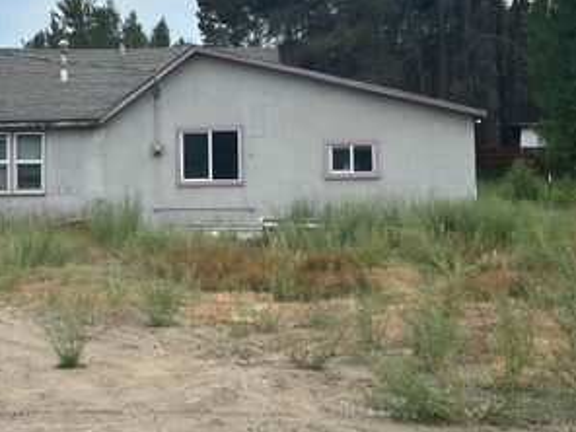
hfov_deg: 23.9
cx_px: 142
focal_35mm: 81
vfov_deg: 18.1
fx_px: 1348
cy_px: 98
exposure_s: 1/1953
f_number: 1.78
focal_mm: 6.86
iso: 64
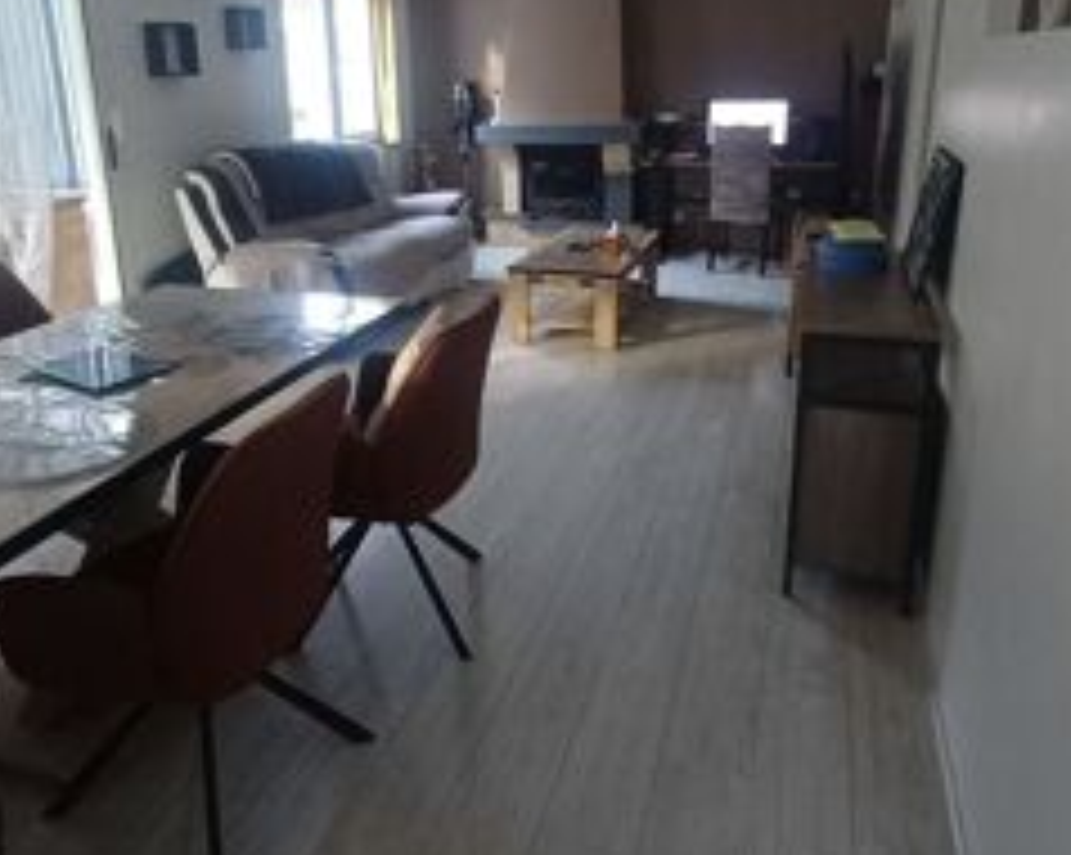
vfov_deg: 51.0
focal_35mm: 28
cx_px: 477
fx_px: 887
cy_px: 331
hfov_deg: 62.1
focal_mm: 1.64
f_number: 2.2
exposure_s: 1/25
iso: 250
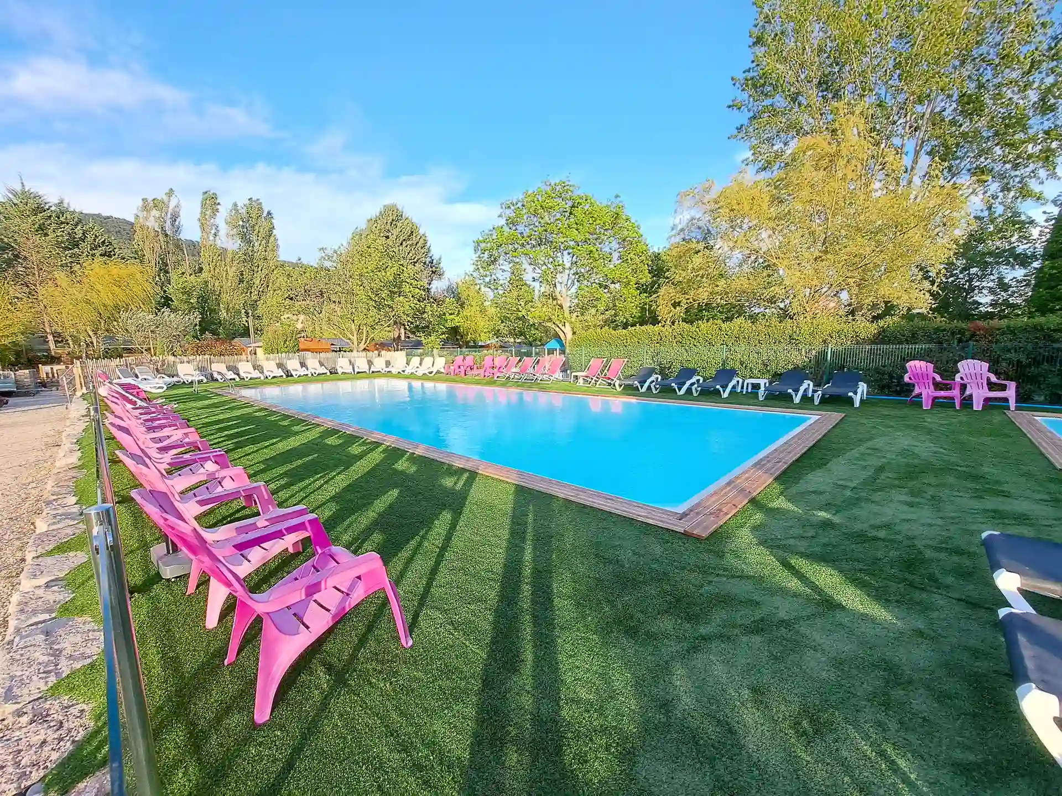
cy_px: 398
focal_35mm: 13
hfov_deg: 106.2
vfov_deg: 89.9
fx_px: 399
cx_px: 531
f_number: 2.2
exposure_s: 1/201
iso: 50
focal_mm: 1.74
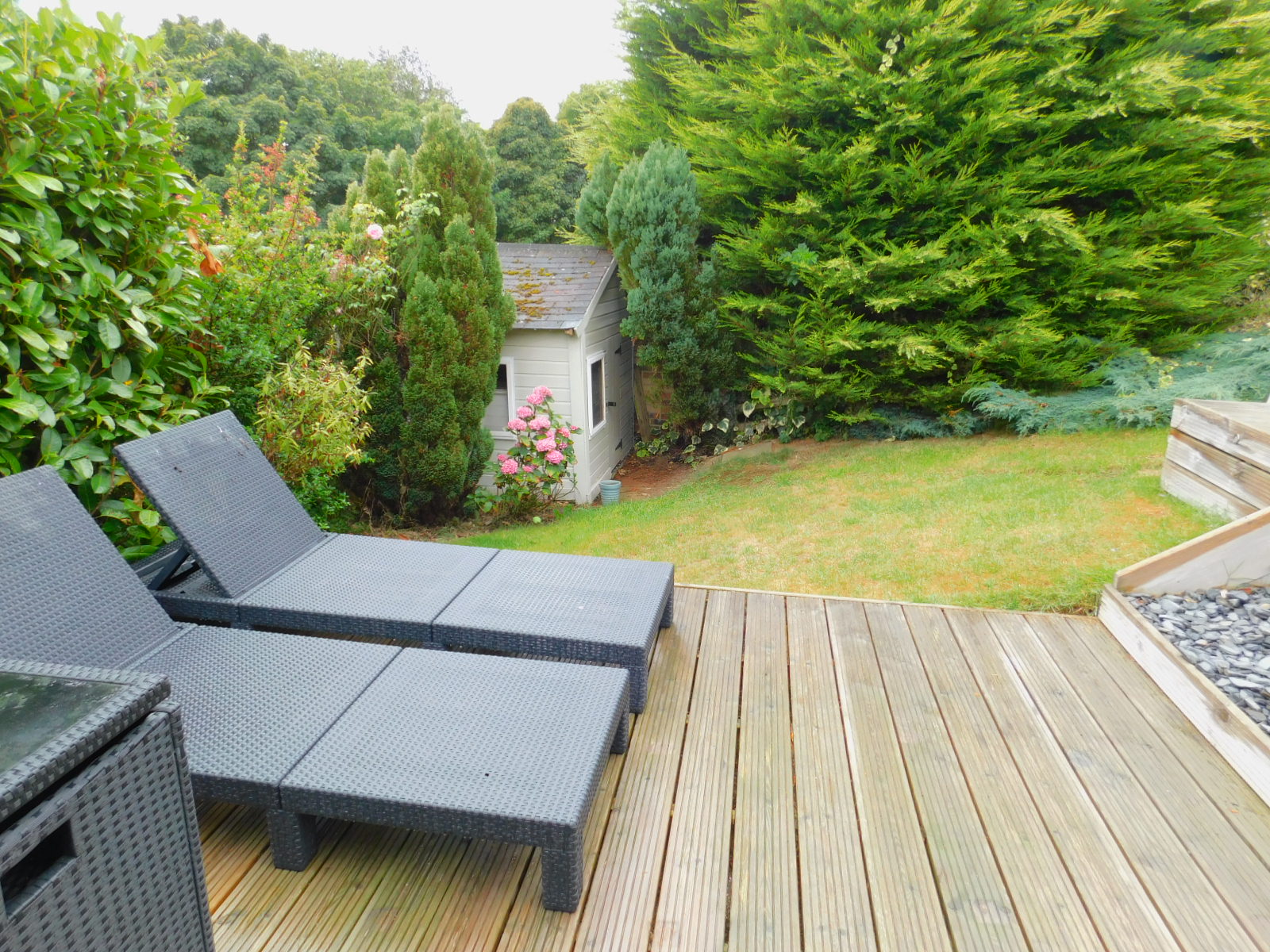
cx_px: 635
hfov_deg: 73.9
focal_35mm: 23
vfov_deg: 58.9
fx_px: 844
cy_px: 476
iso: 125
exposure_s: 1/160
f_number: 3
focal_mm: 4
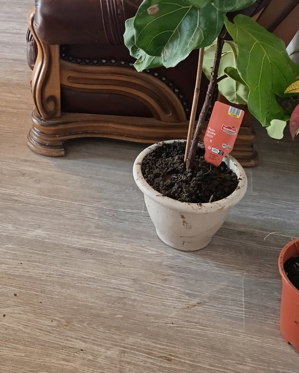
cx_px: 26
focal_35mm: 54
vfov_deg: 33.4
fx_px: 597
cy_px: 60
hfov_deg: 27.1
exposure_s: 1/50
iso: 800
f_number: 1.6
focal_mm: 6.14
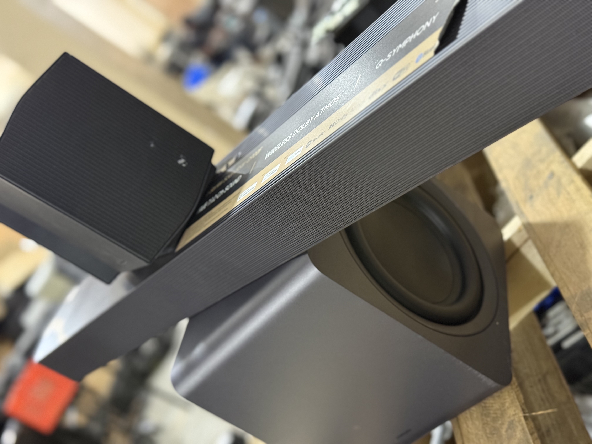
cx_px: 296
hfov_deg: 39.7
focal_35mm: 48
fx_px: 821
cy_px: 222
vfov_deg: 30.3
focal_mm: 6.76
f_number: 1.78
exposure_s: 1/25
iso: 400
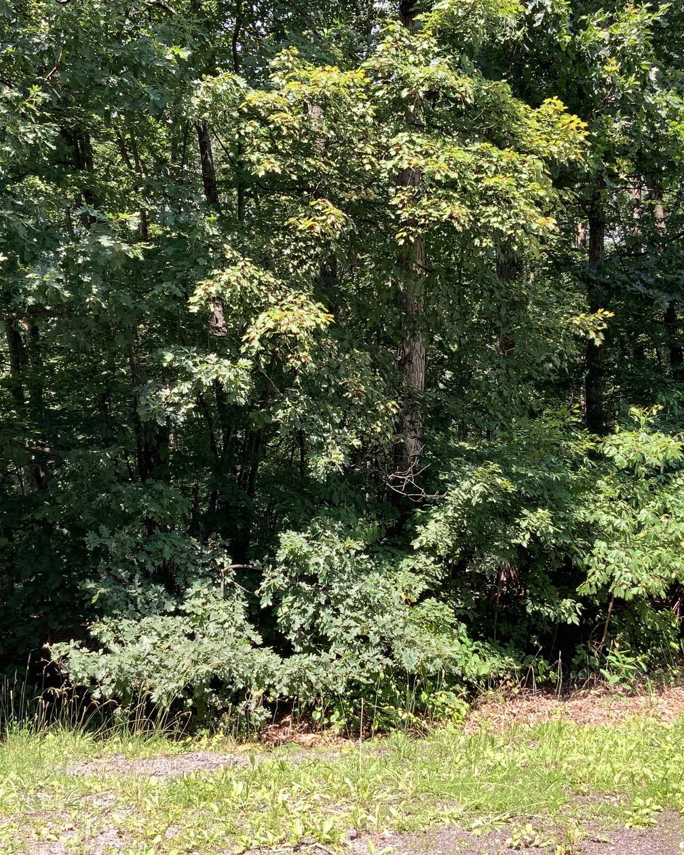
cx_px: 368
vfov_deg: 40.1
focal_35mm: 46
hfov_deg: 32.7
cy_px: 335
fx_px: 1164
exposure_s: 1/248
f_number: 1.8
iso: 16
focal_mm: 3
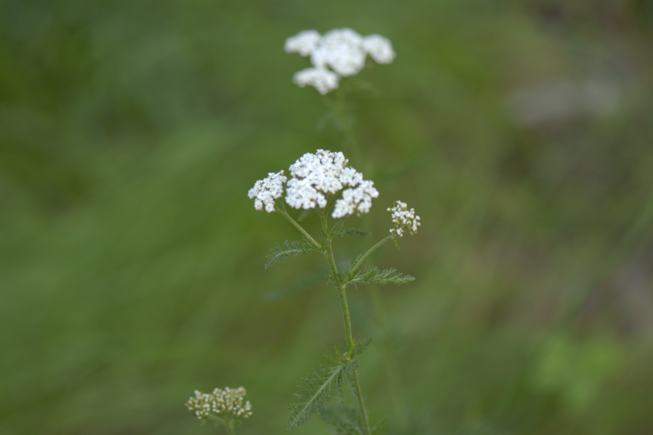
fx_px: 2875
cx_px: 325
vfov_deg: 8.7
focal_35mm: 159
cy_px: 219
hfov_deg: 13.0
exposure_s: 1/45
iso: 100
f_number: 3.5
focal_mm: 105
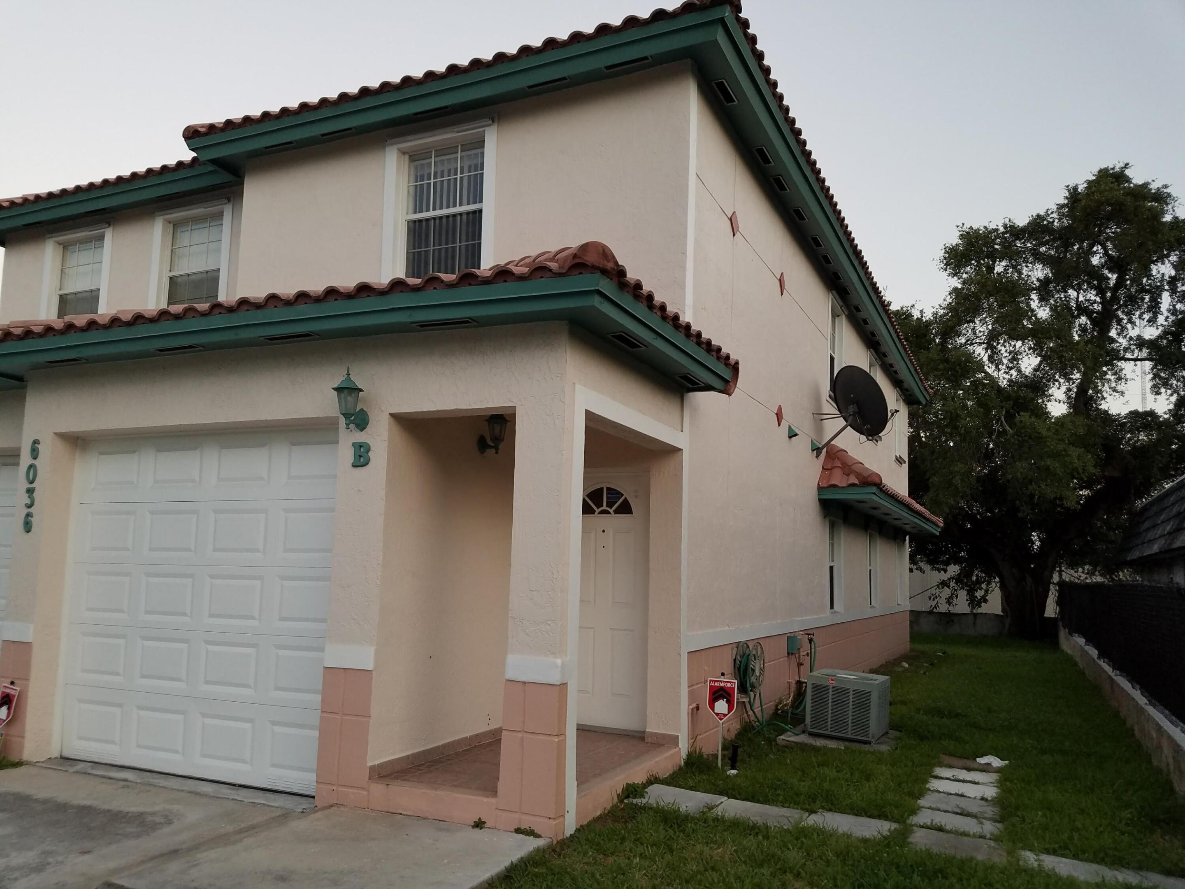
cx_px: 592
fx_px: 890
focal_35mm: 26
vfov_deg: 53.1
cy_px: 444
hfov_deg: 67.3
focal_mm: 4.2
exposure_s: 1/60
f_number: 1.7
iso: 80
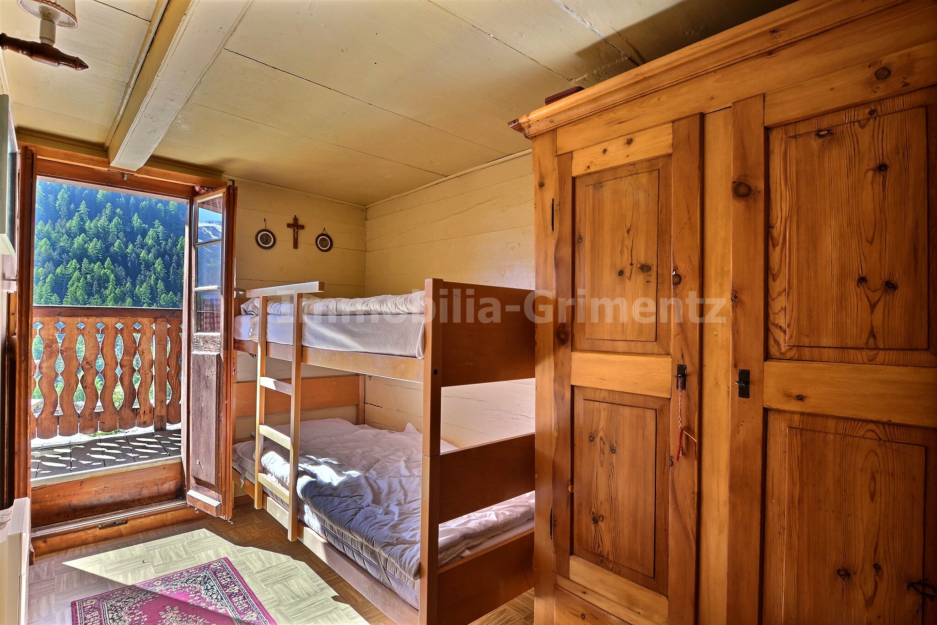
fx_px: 429
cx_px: 468
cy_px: 312
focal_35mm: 16
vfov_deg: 72.0
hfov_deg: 95.0
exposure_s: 1/2
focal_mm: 11
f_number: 9
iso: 400
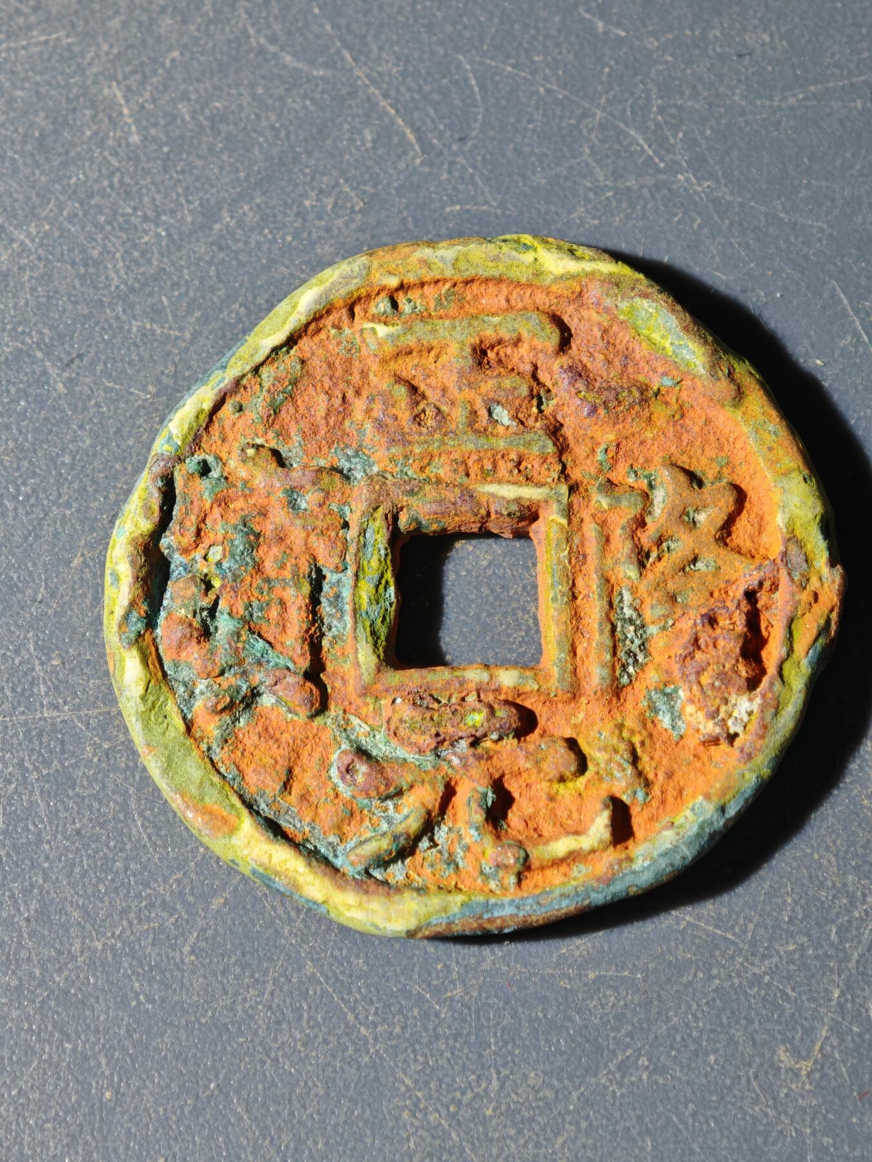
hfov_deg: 13.5
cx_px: 436
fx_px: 3695
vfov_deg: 17.9
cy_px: 581
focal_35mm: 110
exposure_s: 1/100
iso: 200
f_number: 2
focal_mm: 9
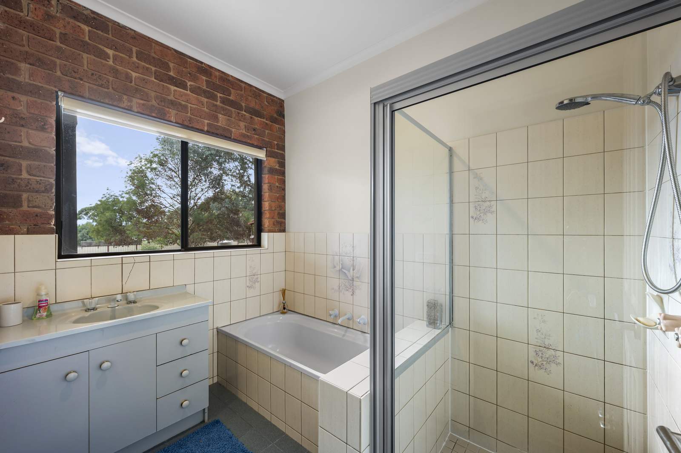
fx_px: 265
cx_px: 340
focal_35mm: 14
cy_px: 226
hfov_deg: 104.3
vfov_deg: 81.1
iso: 250
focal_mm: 14
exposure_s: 1/2
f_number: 9
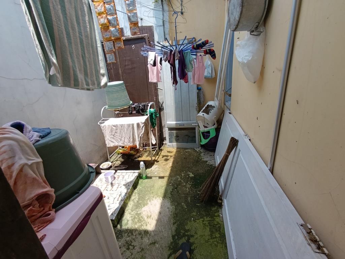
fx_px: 159
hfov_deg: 94.5
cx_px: 172
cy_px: 130
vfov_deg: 78.1
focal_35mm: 16
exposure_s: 1/209
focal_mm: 1.65
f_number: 2.2
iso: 50
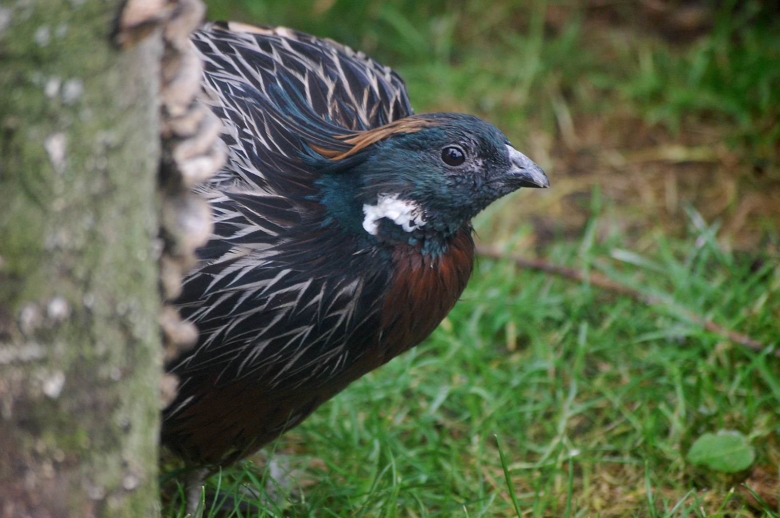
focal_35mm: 300
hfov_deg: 6.9
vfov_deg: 4.6
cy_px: 259
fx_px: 6494
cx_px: 390
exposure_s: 1/160
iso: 800
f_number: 5.6
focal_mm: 200
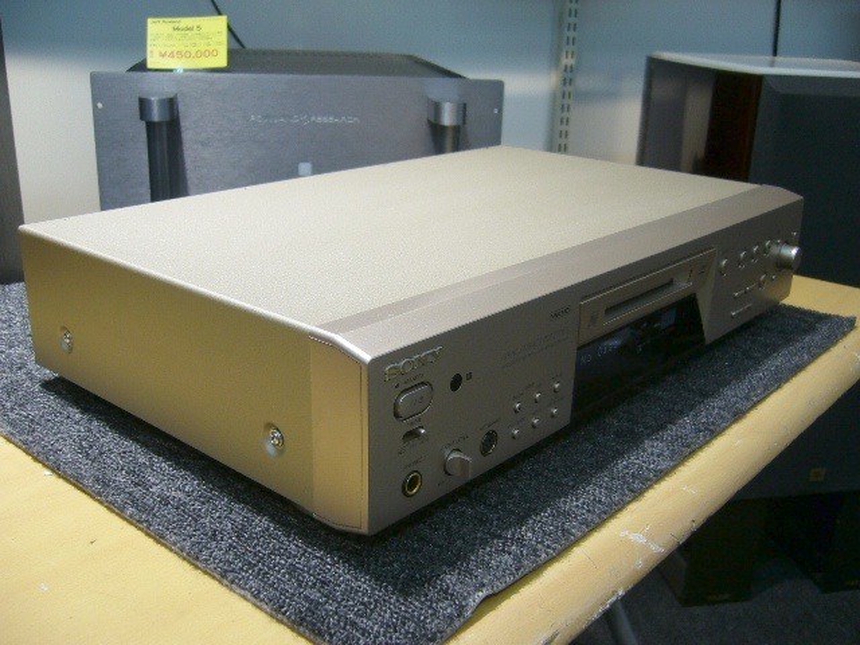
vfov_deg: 40.7
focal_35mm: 35
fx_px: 870
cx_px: 430
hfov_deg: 52.6
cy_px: 322
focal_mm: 5.8
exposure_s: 1/30
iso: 80
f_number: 2.8
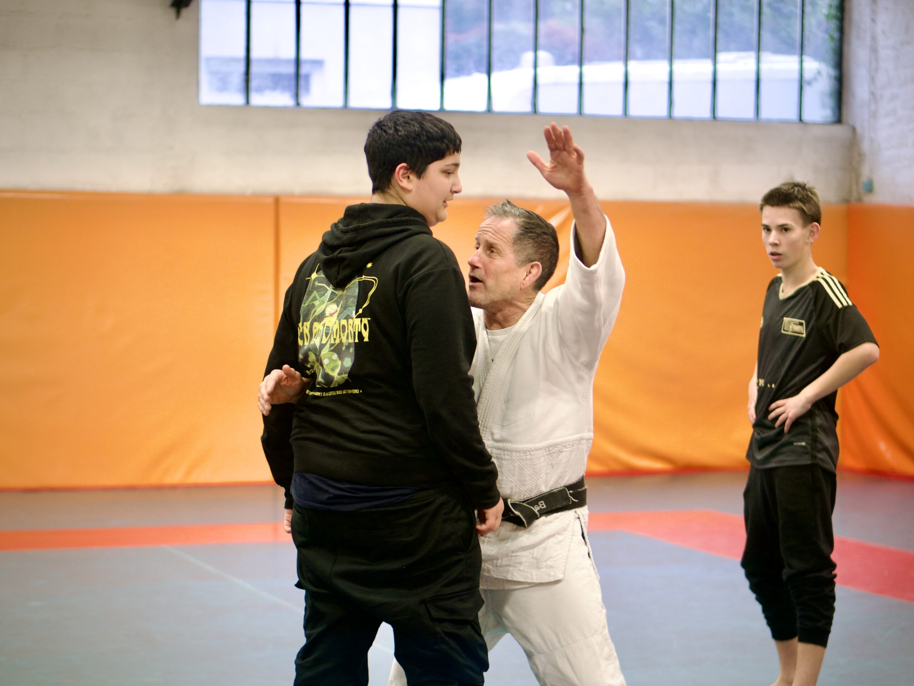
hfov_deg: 22.7
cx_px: 457
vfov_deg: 17.2
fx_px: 2272
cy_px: 343
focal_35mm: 86
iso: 200
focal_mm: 43
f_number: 1.7
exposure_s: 1/125
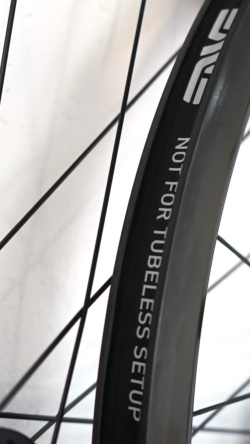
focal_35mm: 57
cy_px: 198
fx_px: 672
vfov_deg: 36.6
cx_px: 191
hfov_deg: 20.9
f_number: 4
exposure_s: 1/60
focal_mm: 31
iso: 640
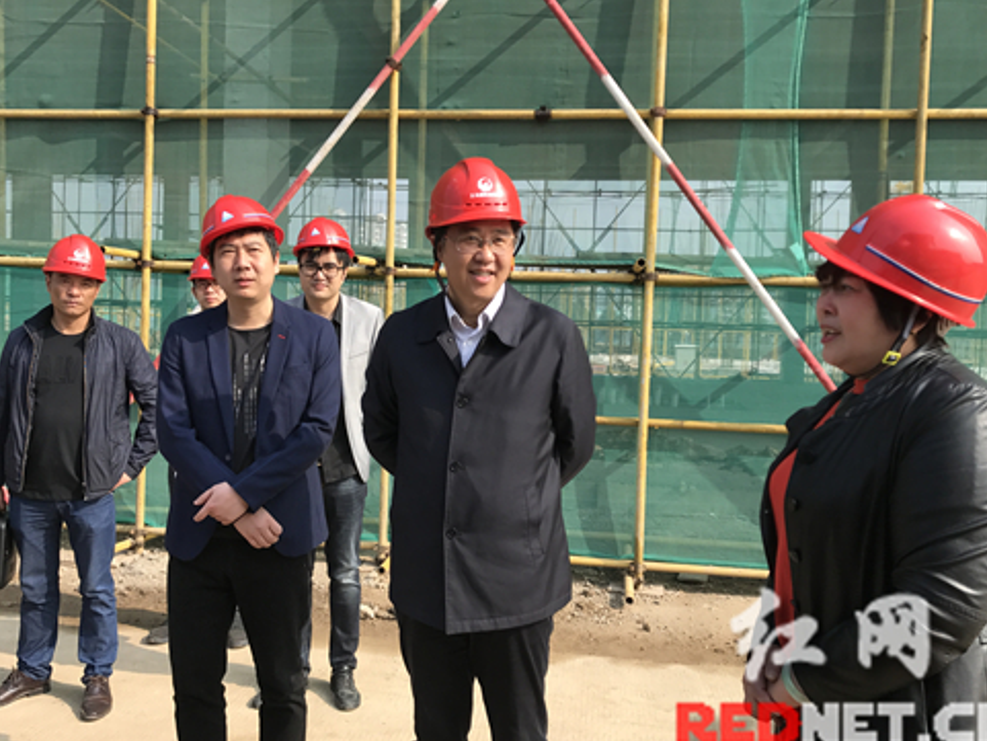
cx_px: 478
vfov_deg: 44.2
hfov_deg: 56.8
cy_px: 372
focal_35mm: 32
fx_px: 913
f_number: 1.8
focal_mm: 3.99
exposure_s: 1/929
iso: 20
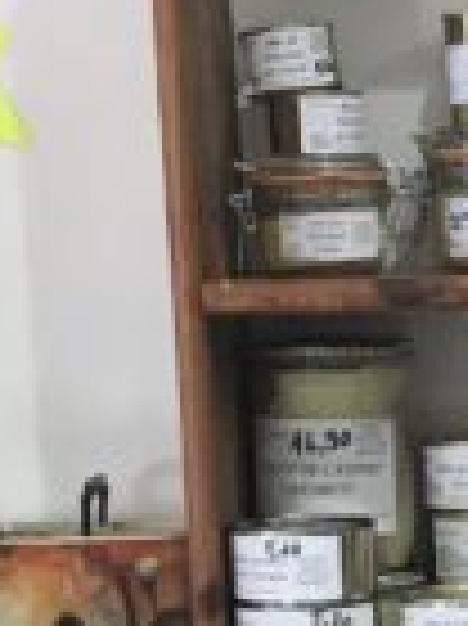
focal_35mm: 207
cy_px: 802
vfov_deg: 9.4
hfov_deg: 6.9
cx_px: 954
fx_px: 3737
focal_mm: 3.99
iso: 32
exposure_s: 1/33
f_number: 1.8
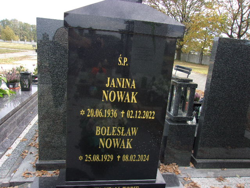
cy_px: 94
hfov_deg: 65.3
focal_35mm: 27
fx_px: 195
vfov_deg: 51.4
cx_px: 125
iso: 80
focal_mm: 4.9
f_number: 3
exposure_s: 1/220
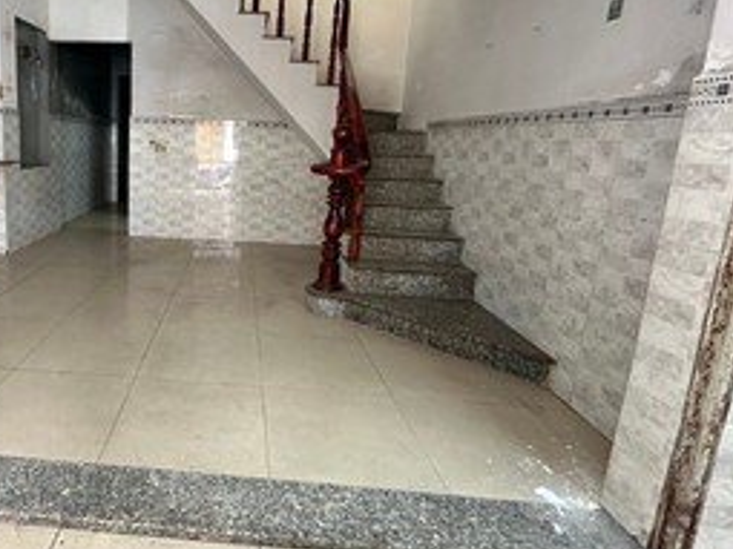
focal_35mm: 22
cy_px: 218
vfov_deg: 60.5
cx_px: 210
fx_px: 466
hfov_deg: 72.6
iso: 320
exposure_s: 1/50
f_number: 2.2
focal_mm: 2.22
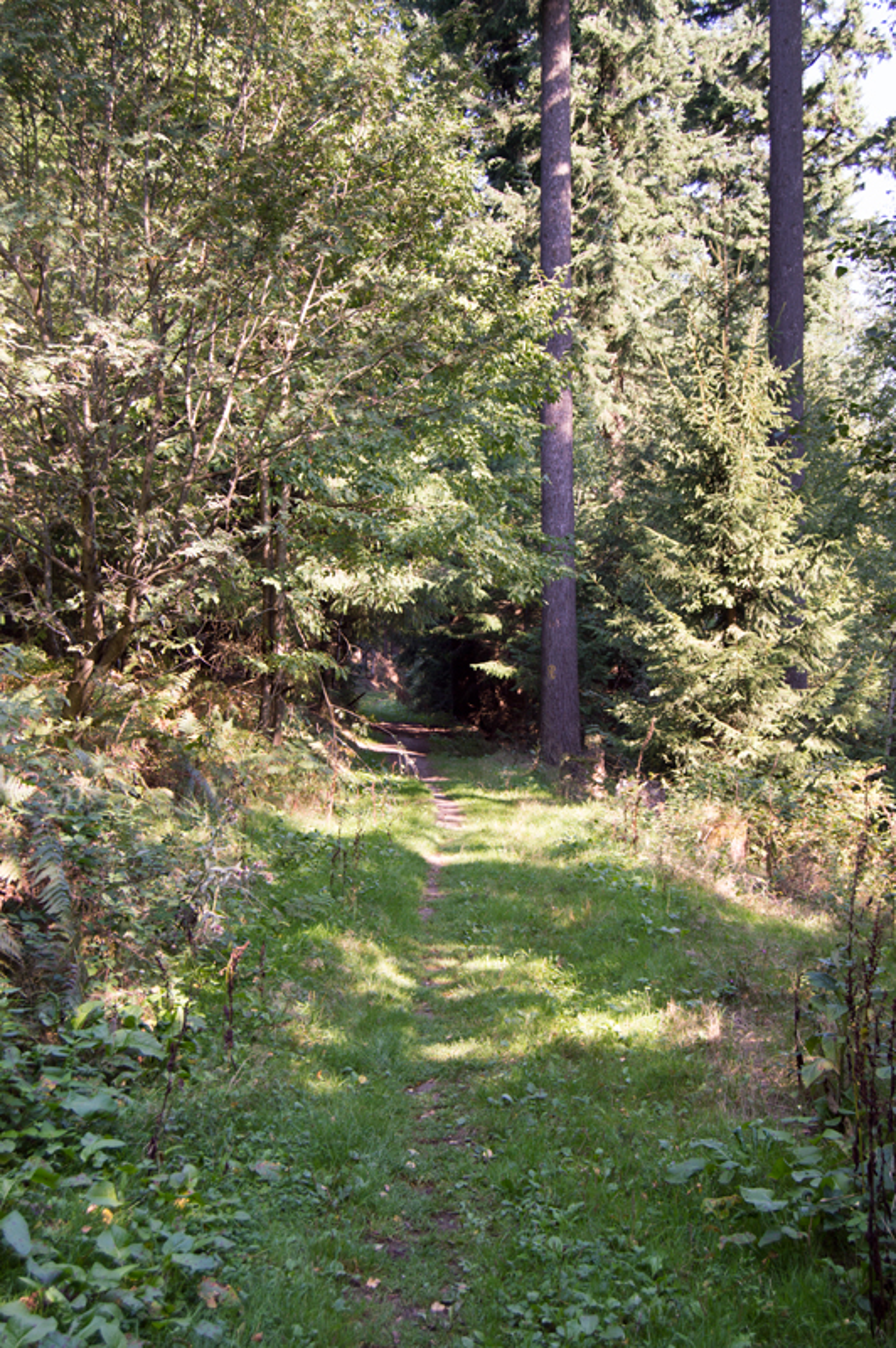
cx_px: 448
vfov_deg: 49.6
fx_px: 1458
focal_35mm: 39
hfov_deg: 34.2
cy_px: 674
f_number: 5.6
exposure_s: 1/60
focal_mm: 26
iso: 140
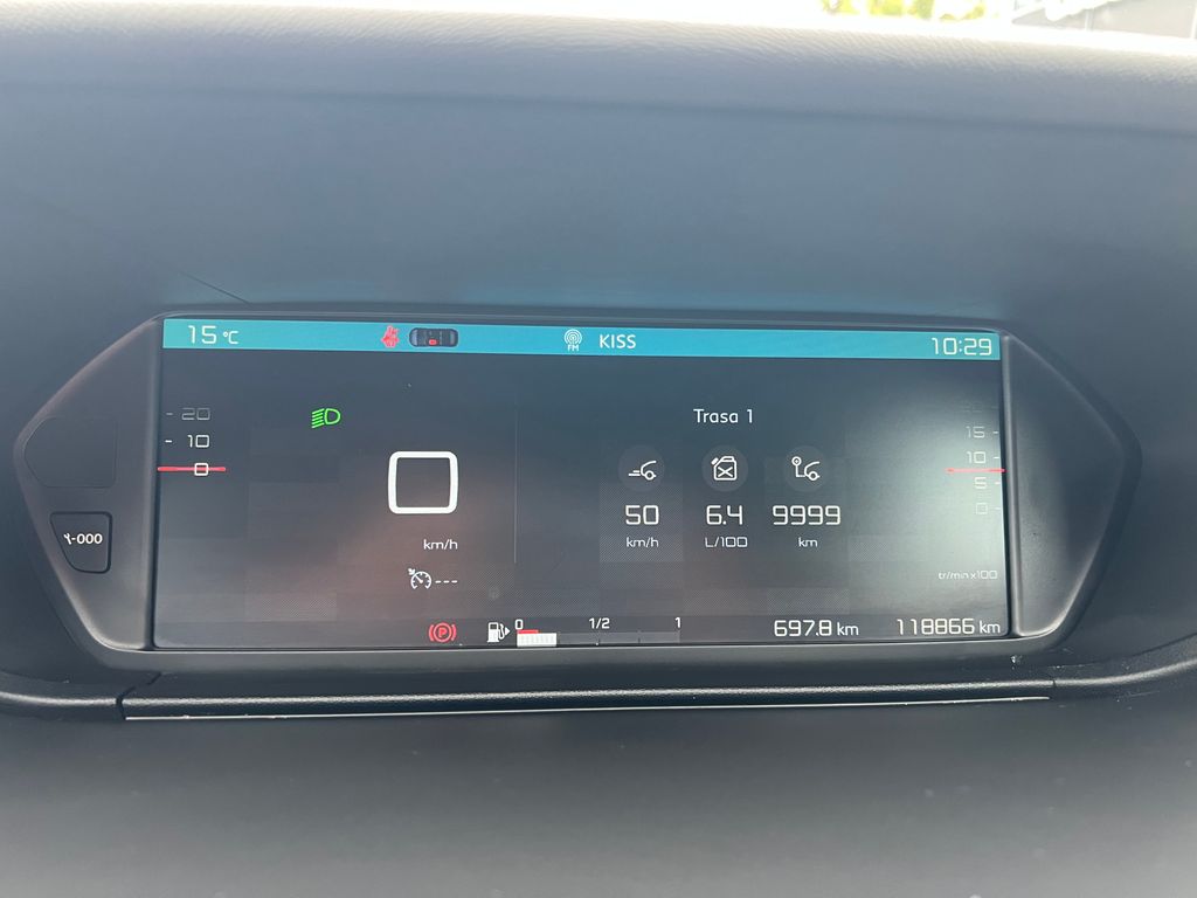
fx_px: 899
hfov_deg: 67.3
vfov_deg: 53.1
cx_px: 598
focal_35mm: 26
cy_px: 449
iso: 160
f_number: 1.5
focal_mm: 5.7
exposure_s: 1/60
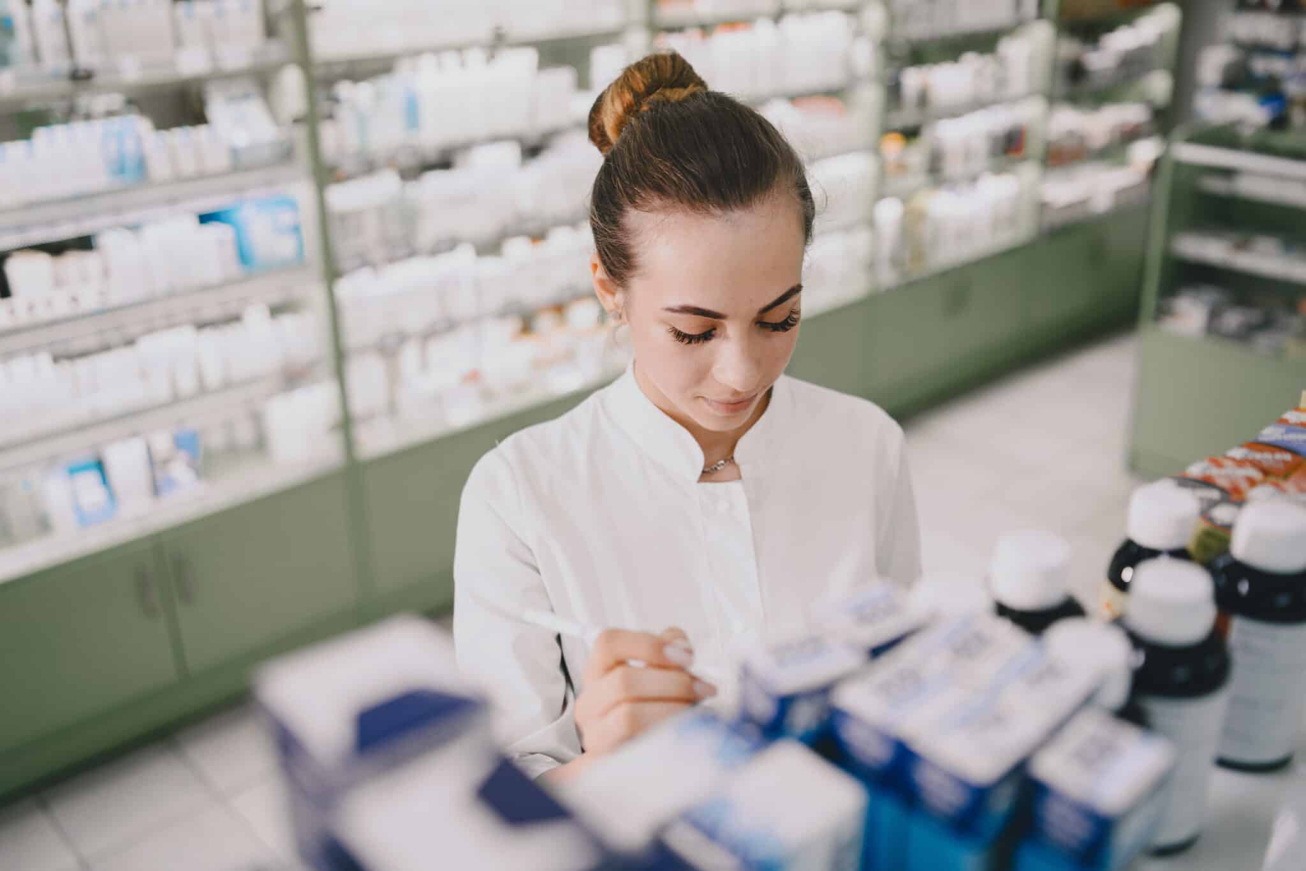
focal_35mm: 35
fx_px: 1270
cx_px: 653
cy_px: 436
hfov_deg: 54.4
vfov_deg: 37.8
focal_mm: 35
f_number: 2.2
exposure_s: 1/250
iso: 400
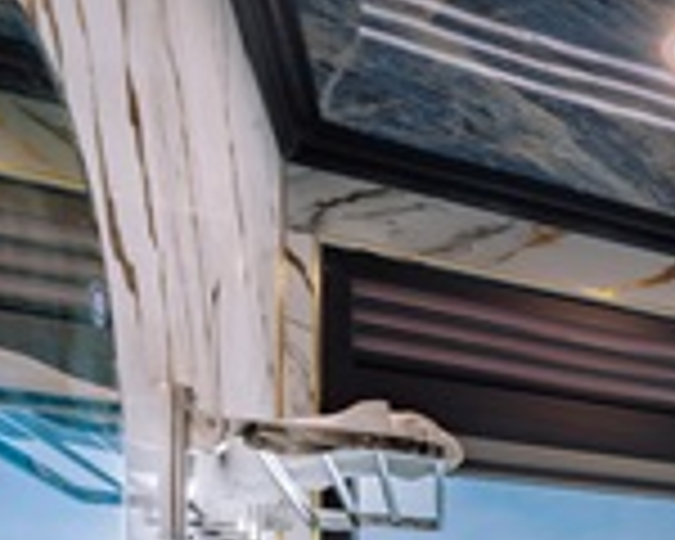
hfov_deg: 24.9
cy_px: 711
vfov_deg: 27.6
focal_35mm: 45
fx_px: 899
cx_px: 1120
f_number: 13
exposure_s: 1/125
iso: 200
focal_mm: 12
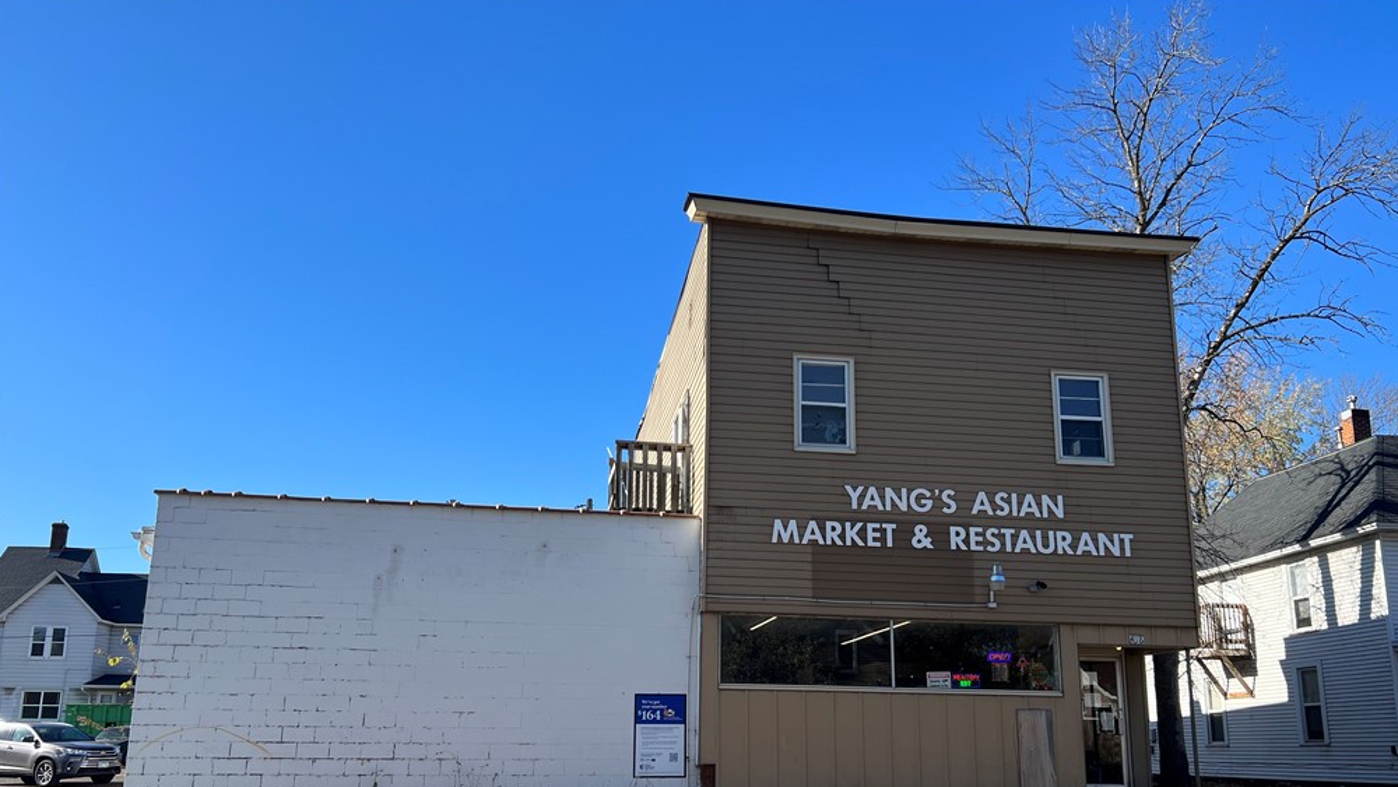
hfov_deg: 66.0
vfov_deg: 39.7
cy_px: 523
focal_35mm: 29
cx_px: 712
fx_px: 1075
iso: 50
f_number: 1.5
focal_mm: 5.7
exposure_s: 1/2513
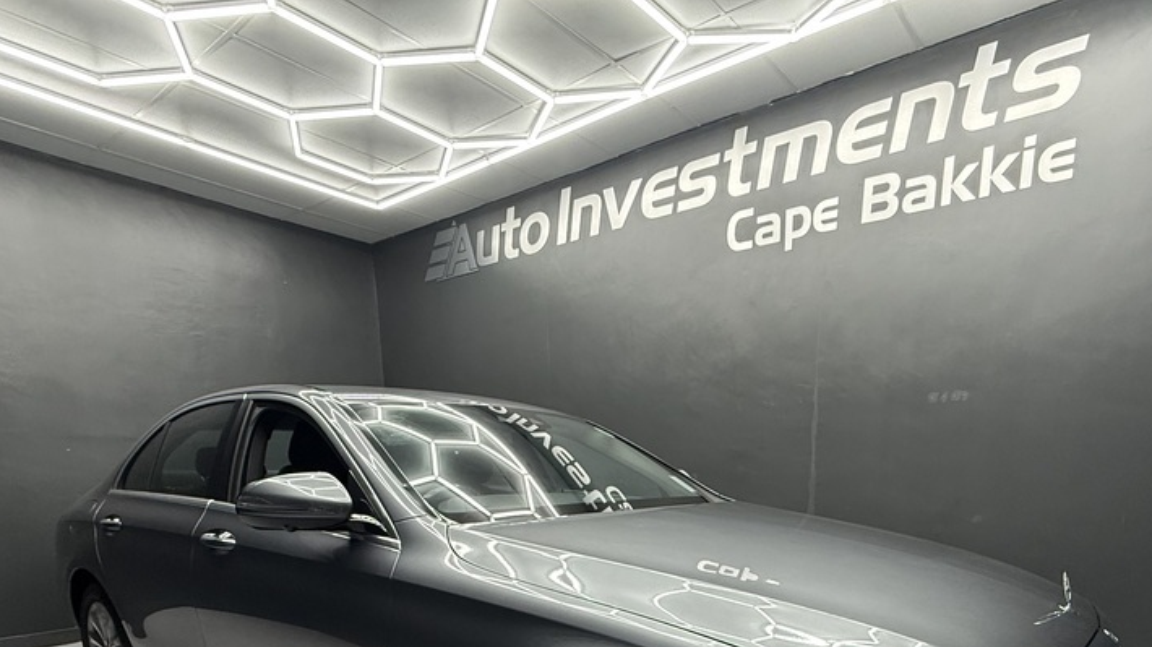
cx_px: 657
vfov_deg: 45.0
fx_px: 672
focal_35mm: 22
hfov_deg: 80.7
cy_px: 619
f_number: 2.2
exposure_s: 1/100
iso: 250
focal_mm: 2.22
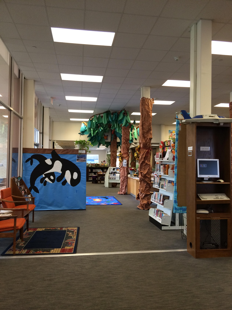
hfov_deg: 46.8
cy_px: 155
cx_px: 116
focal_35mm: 30
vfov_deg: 60.0
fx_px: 268
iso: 50
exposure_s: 1/30
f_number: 2.2
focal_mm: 4.12
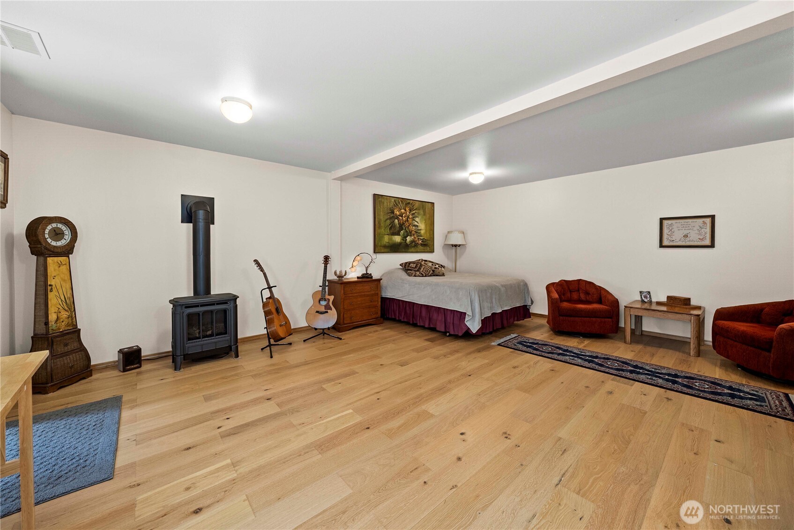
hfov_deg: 112.6
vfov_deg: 90.1
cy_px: 265
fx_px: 265
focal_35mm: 12
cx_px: 397
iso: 1000
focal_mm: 12
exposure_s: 1/5
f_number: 7.1
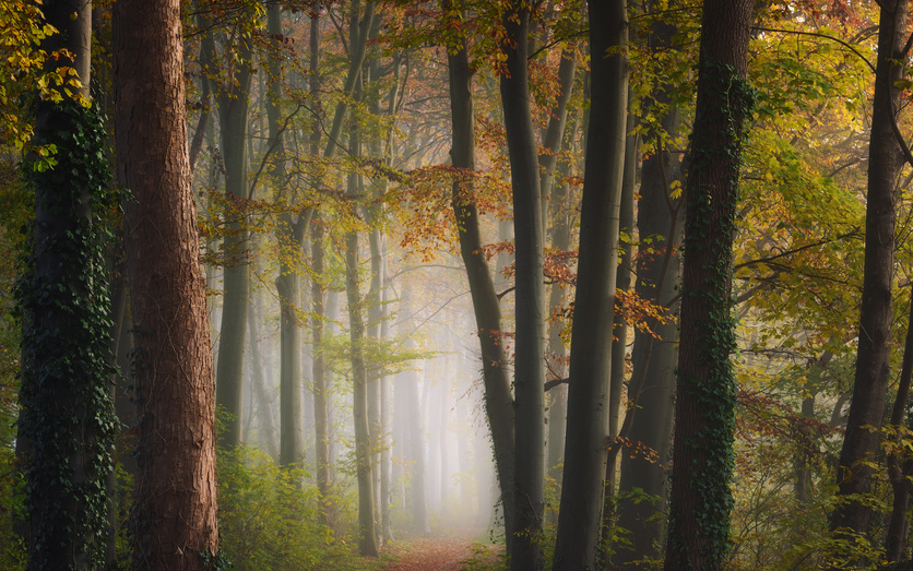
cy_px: 359
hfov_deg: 16.3
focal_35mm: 128
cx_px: 411
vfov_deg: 10.2
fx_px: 3186
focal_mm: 70
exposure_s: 1/1.67
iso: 100
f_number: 11
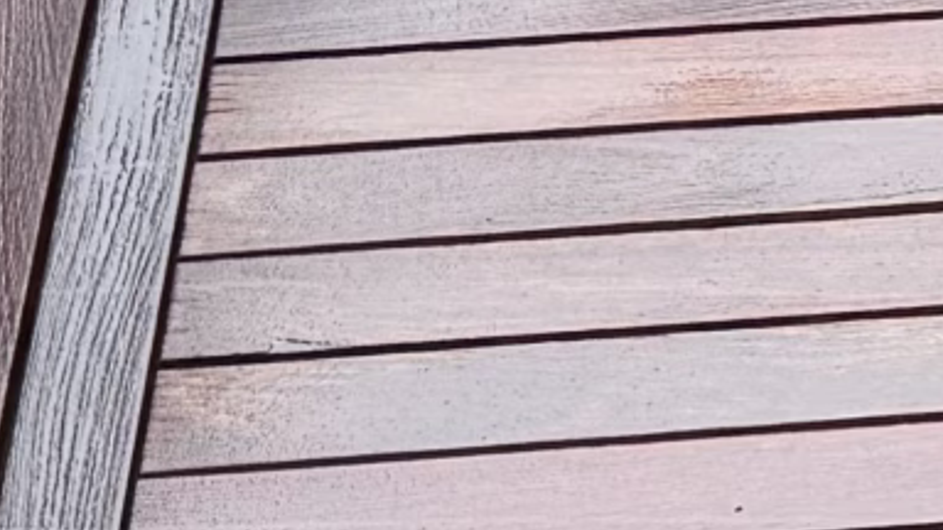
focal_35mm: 196
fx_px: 4901
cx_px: 1675
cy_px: -461
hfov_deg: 10.4
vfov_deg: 6.1
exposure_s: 1/320
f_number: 1.78
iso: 80
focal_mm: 6.76
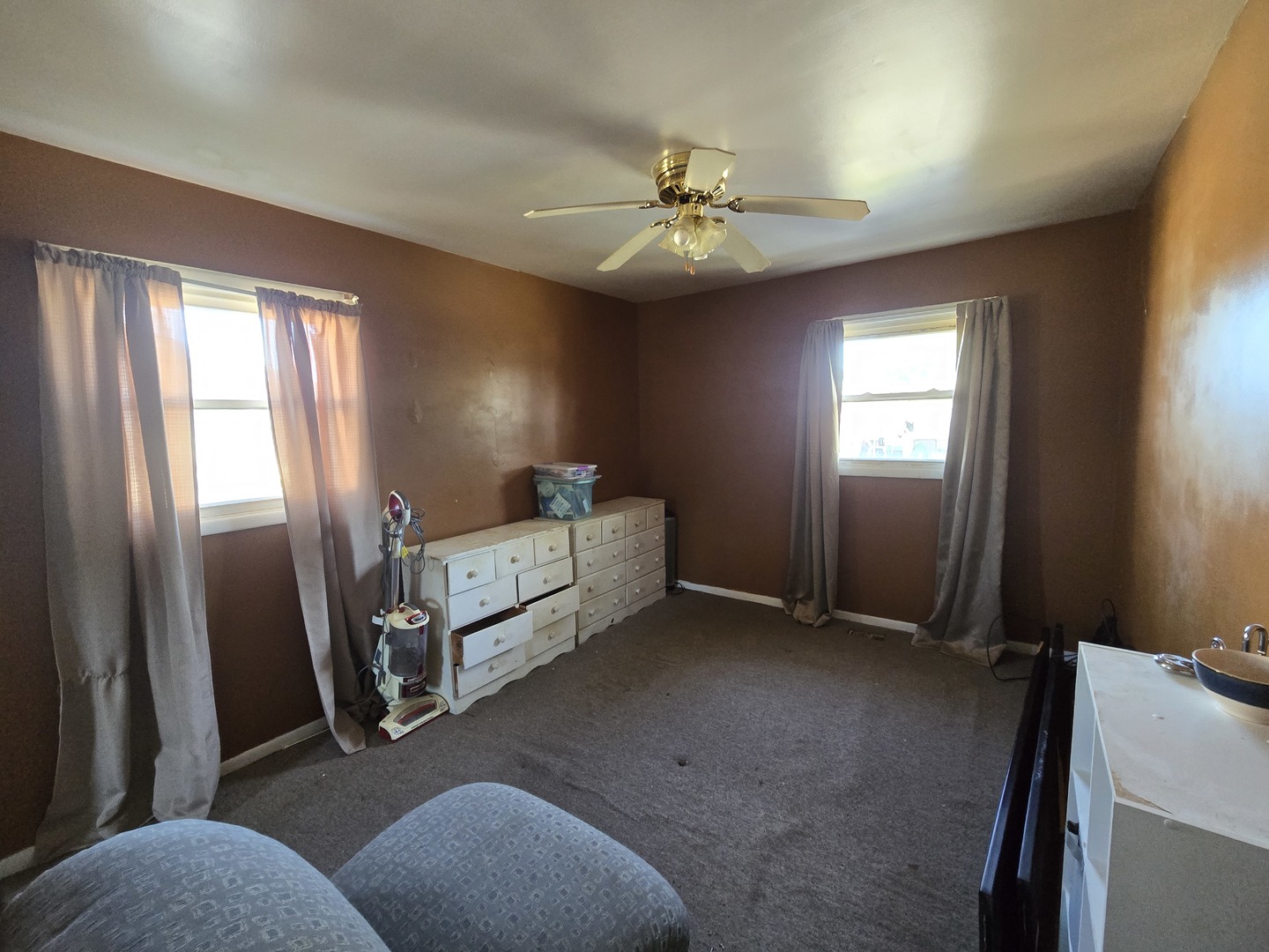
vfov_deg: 89.9
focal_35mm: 13
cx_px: 634
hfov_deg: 106.2
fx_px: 477
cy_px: 476
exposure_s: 1/60
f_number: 2.2
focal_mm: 2.2
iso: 640
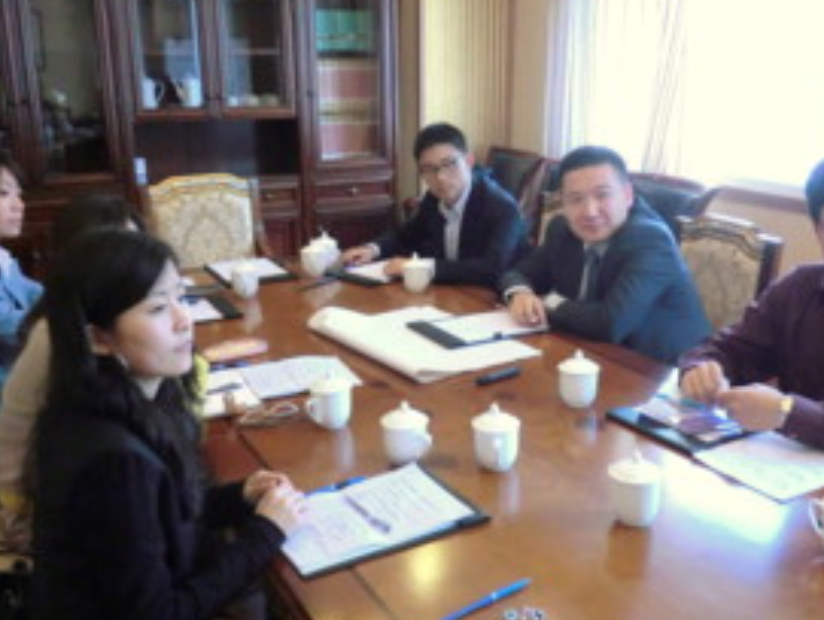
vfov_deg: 36.0
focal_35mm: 40
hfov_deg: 46.7
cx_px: 459
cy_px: 305
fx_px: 953
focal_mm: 5.64
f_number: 2.9
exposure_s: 1/60
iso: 500
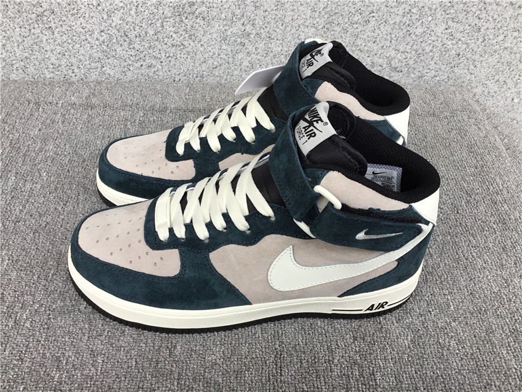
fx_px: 467
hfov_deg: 58.4
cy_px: 196
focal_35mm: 31
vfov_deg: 45.4
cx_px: 261
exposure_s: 1/100
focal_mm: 3.3
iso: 40
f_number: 2.4
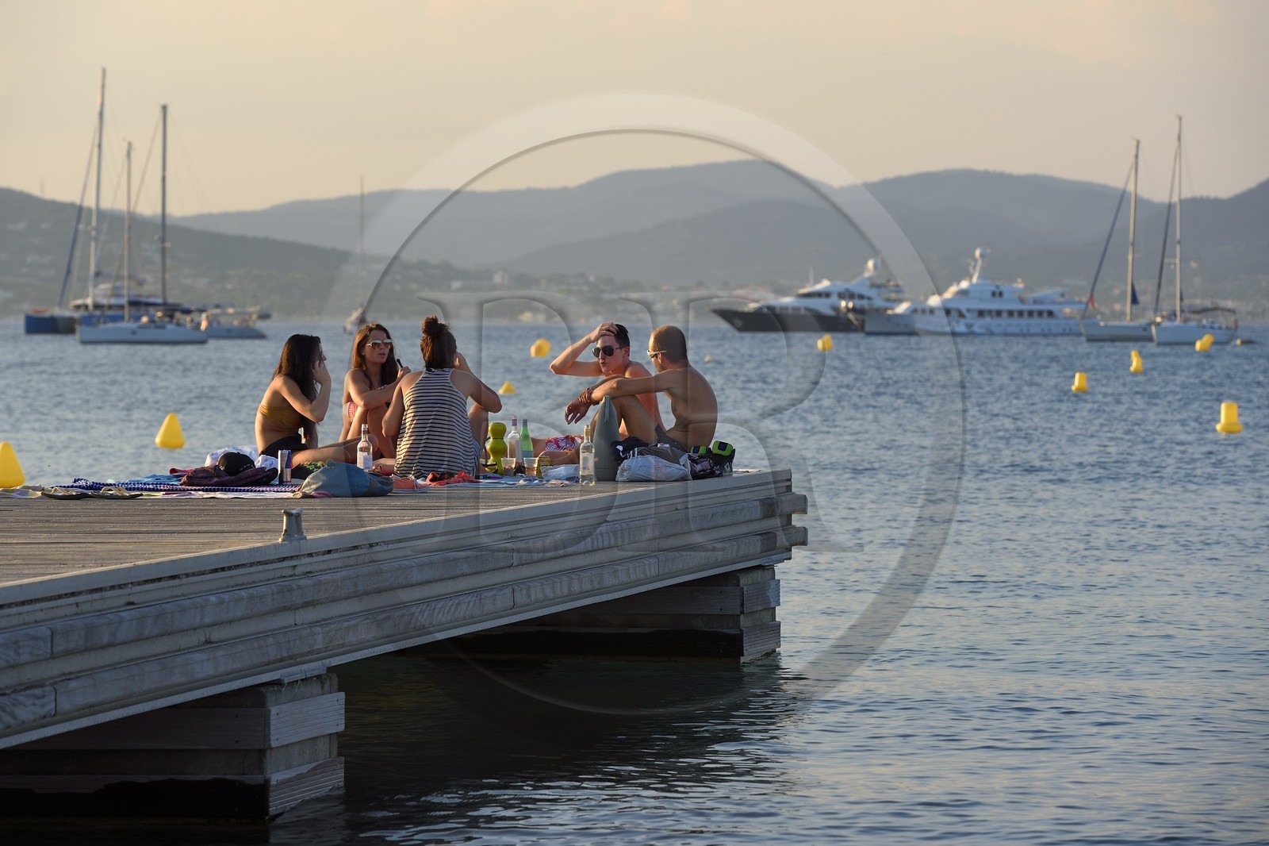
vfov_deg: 8.6
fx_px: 5638
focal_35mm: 160
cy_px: 423
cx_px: 634
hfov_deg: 12.8
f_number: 7.1
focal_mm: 160
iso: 200
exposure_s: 1/250
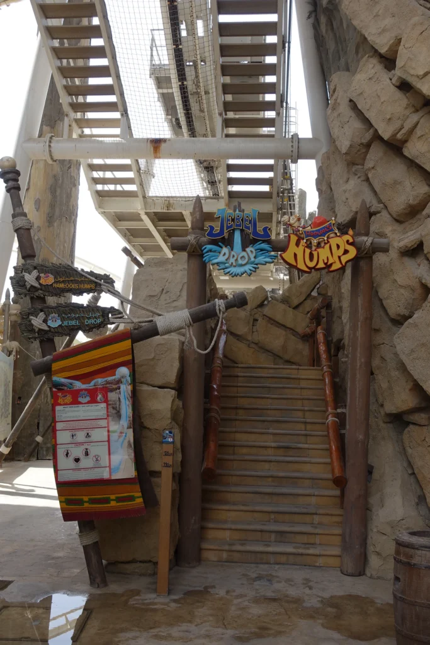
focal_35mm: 35
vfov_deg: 54.4
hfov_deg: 37.9
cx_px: 215
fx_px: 627
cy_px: 322
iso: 125
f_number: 4
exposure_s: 1/400
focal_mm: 12.81
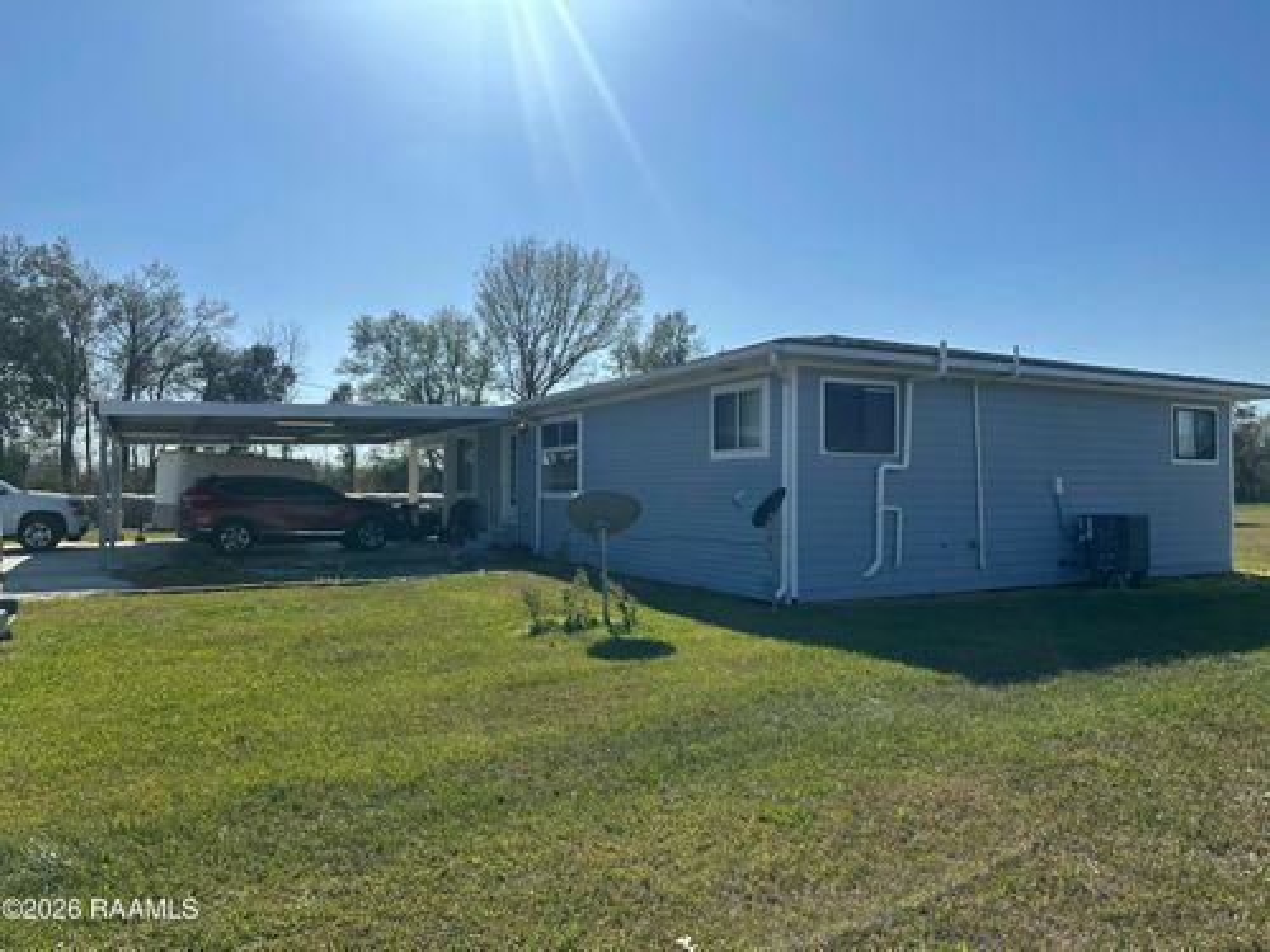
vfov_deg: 56.8
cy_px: 476
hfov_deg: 71.6
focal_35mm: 24
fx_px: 881
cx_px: 635
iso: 80
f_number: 1.78
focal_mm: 6.86
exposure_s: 1/7576
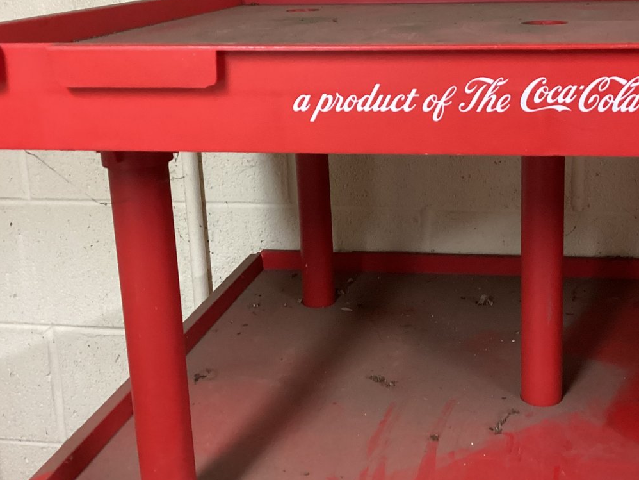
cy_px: 154
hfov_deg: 39.8
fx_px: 868
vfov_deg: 30.6
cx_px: 441
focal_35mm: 47
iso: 500
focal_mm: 3.3
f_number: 2.4
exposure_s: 1/30
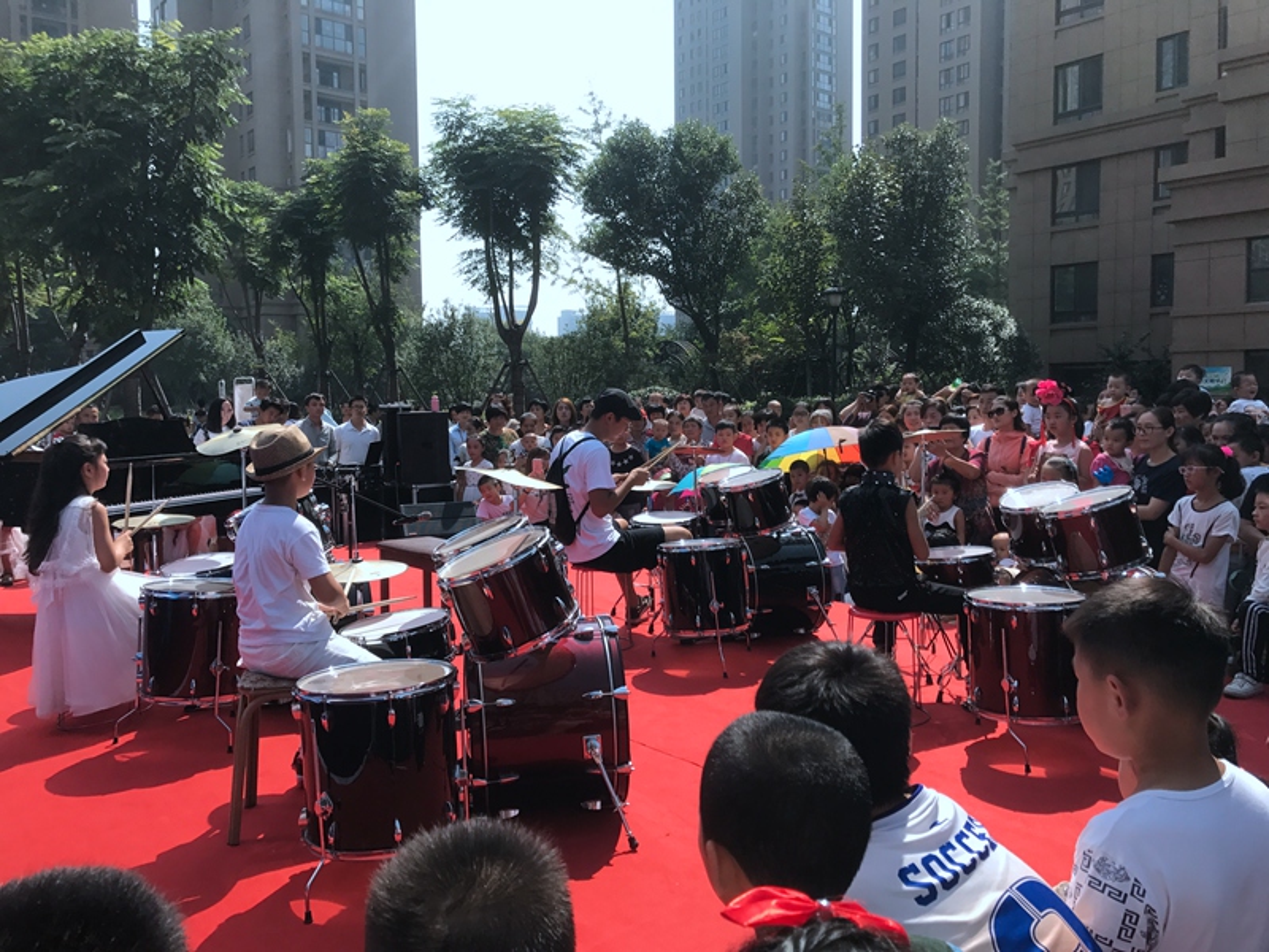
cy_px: 476
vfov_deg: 49.7
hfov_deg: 63.4
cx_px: 634
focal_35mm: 28
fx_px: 1026
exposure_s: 1/1497
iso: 20
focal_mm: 3.99
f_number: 1.8
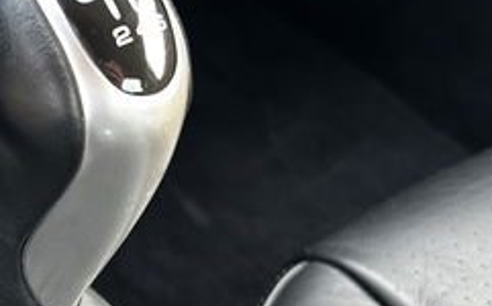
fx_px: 1179
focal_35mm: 88
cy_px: 267
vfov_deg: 14.7
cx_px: -33
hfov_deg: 22.4
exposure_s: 1/60
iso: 160
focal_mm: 5.7
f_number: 1.5
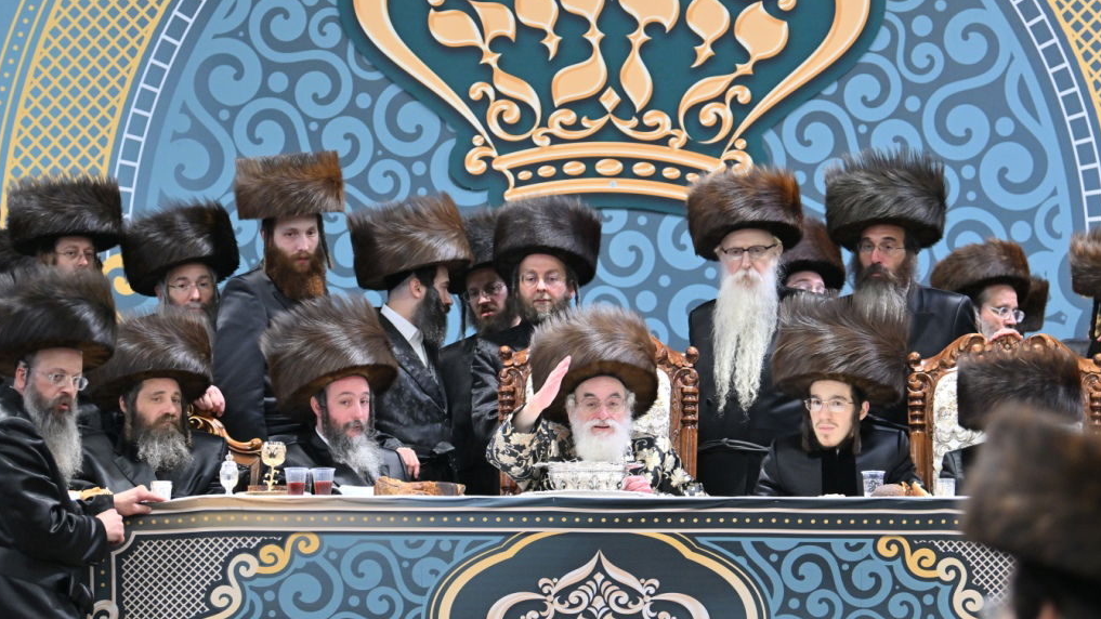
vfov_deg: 7.0
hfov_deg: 12.4
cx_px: 551
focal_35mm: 174
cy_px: 330
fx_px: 5080
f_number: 2.8
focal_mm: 110
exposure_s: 1/200
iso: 640
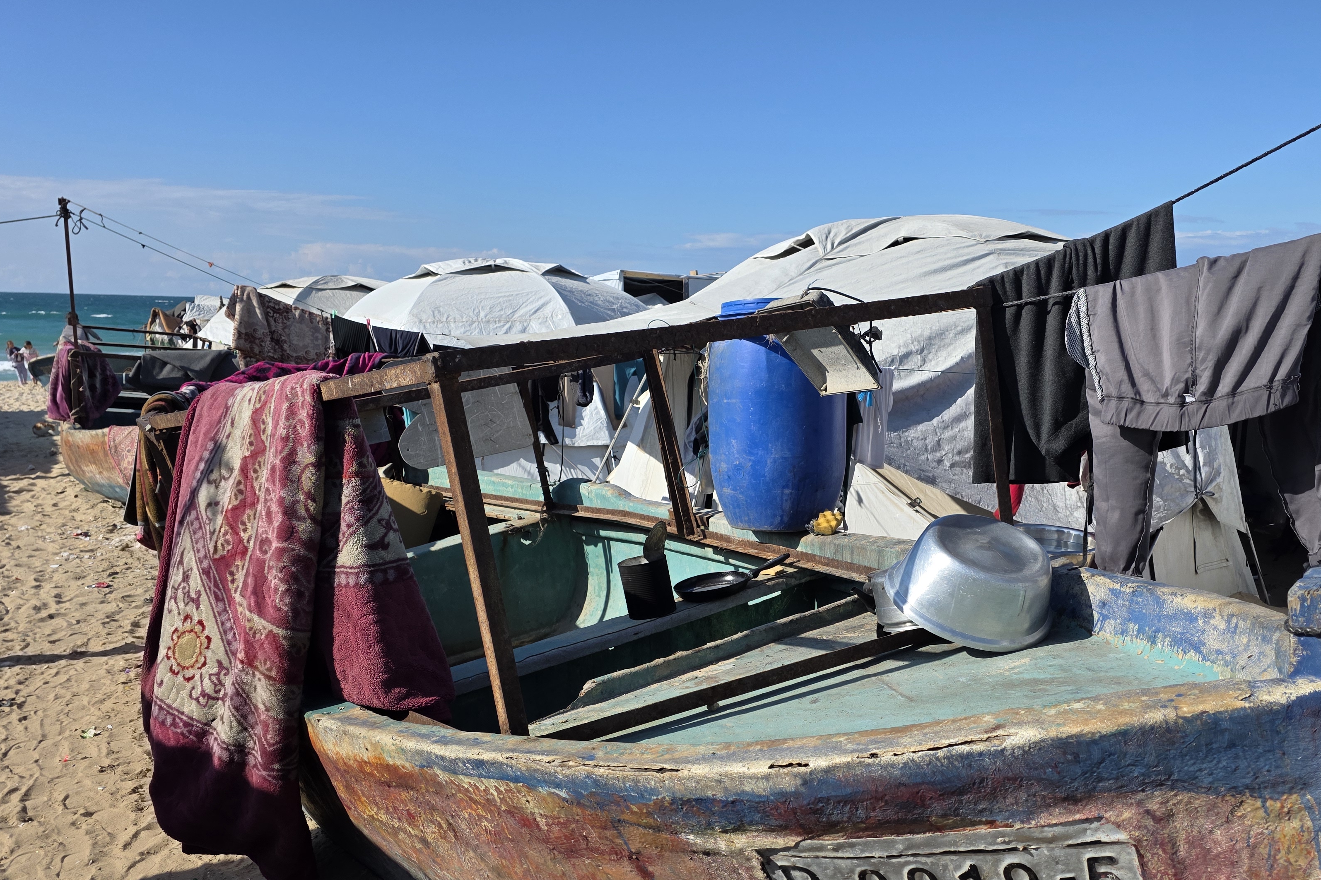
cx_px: 769
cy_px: 603
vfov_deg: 42.9
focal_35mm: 30
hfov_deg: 61.6
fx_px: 1101
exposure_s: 1/6355
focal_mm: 6.3
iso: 80
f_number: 1.7
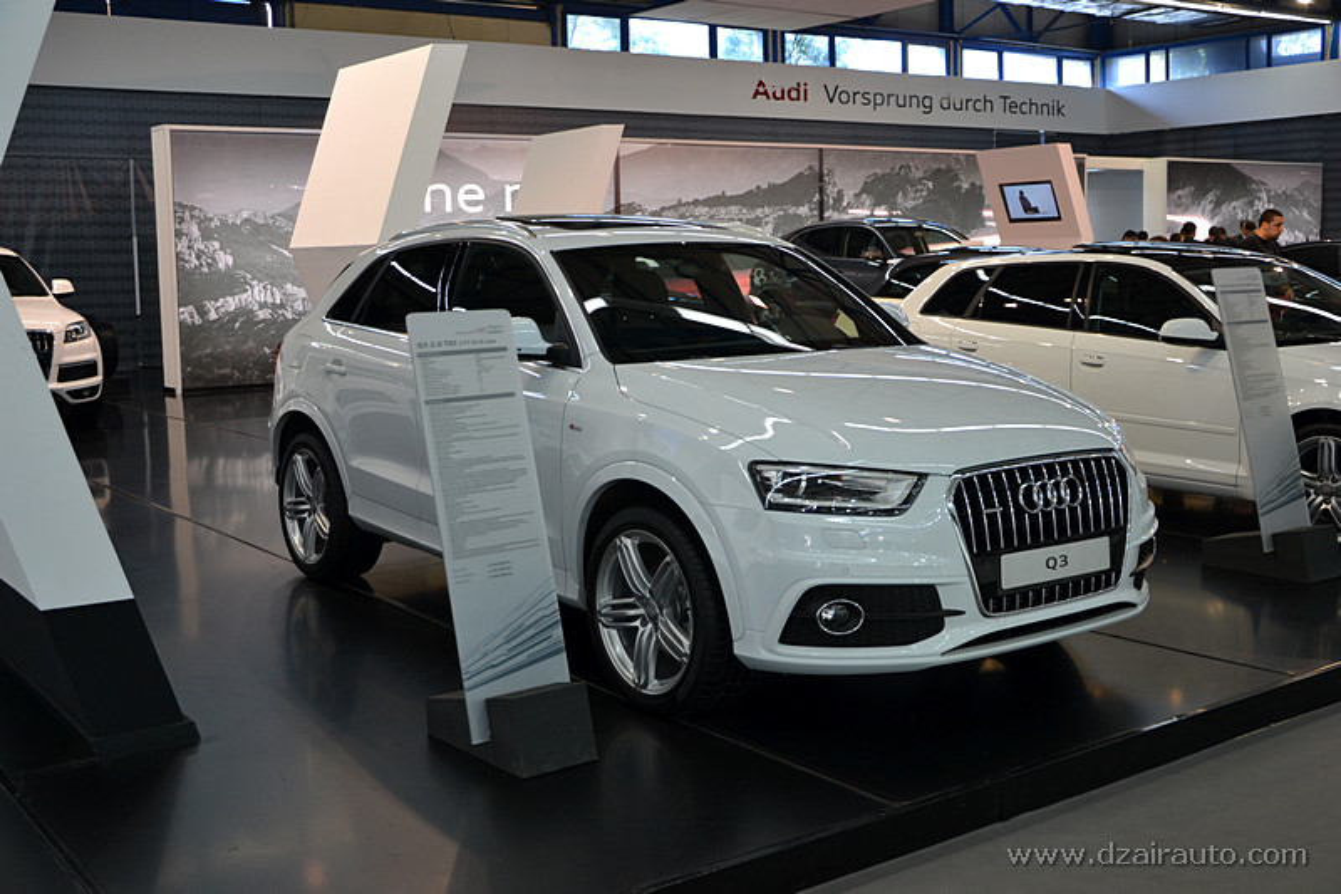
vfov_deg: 34.2
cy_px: 447
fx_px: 1452
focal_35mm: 39
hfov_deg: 49.6
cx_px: 670
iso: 400
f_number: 4
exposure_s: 1/60
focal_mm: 26
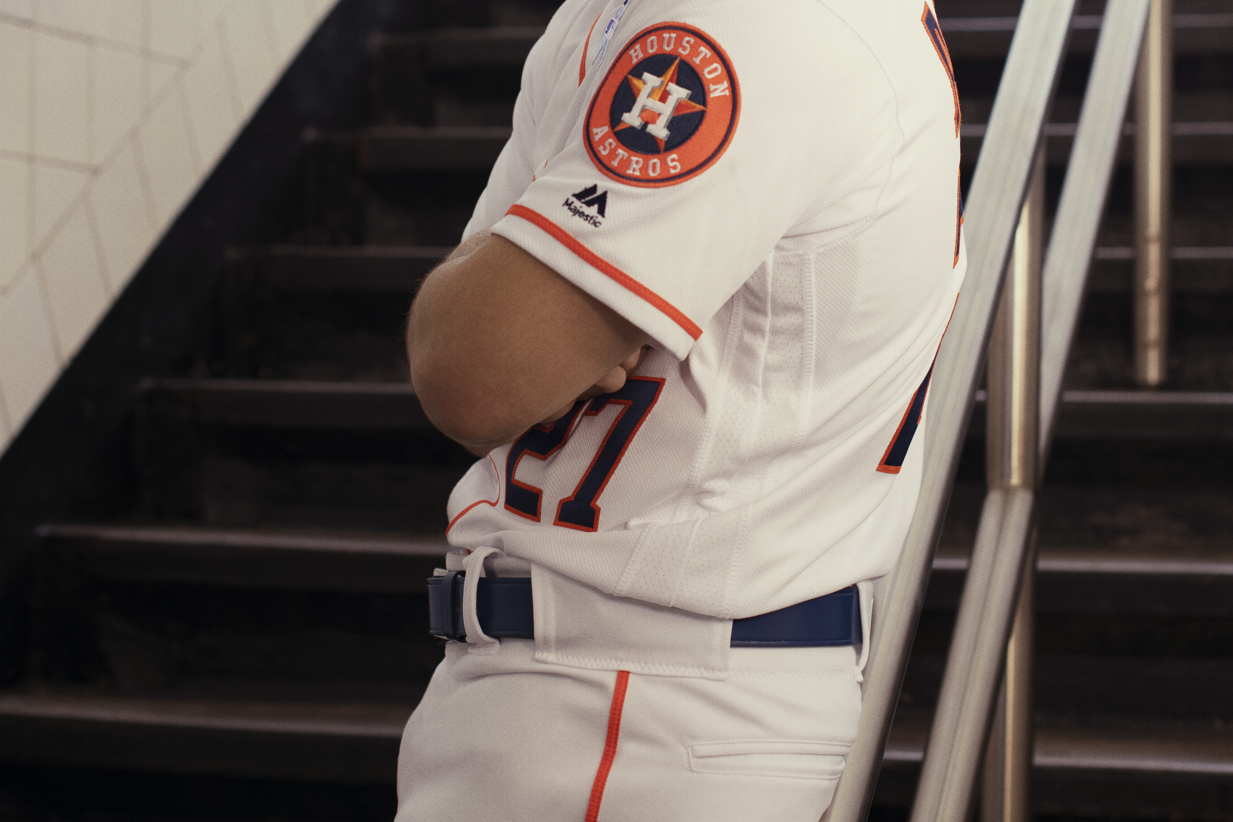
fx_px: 2979
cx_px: 639
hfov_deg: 23.4
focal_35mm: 87
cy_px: 152
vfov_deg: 15.6
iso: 400
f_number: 4
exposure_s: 1/250
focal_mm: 50
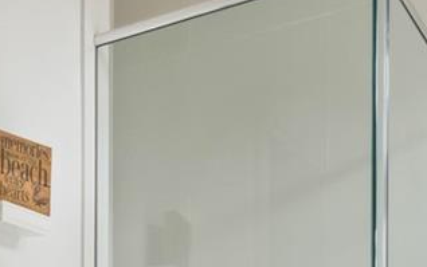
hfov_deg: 26.6
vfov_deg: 14.7
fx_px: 896
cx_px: 137
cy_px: 488
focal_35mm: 77
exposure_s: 1/15
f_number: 9
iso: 400
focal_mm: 15
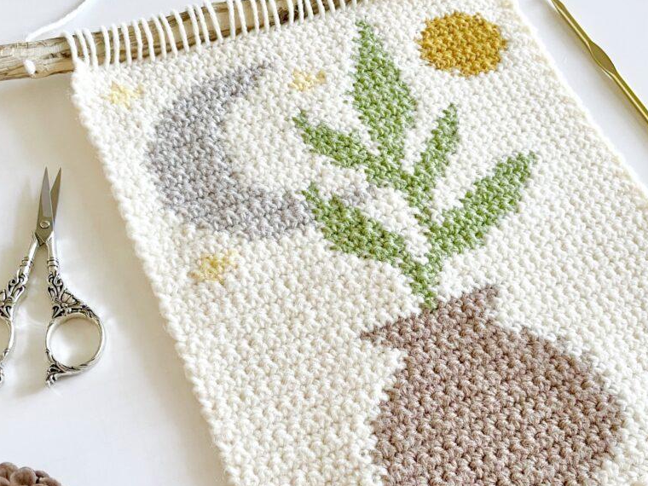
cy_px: 336
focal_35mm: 39
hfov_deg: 47.7
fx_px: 730
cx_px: 372
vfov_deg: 36.3
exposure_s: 1/60
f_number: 1.6
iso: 160
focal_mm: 4.2
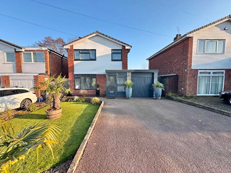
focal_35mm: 14
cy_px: 86
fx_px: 93
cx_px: 116
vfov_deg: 85.7
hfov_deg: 102.1
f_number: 2.2
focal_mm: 2.22
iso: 40
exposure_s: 1/338
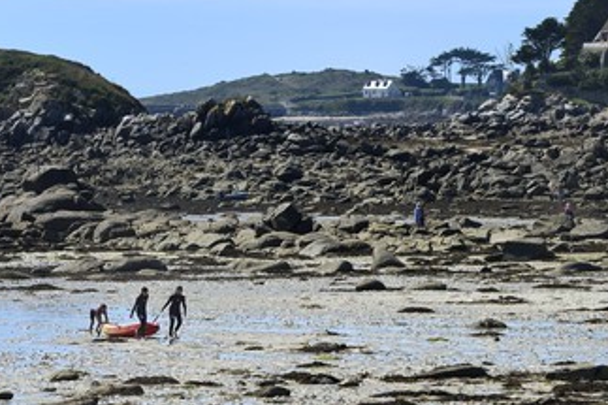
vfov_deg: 5.3
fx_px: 4389
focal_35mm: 260
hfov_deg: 7.9
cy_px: 183
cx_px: 343
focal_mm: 200
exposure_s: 1/320
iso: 200
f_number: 13
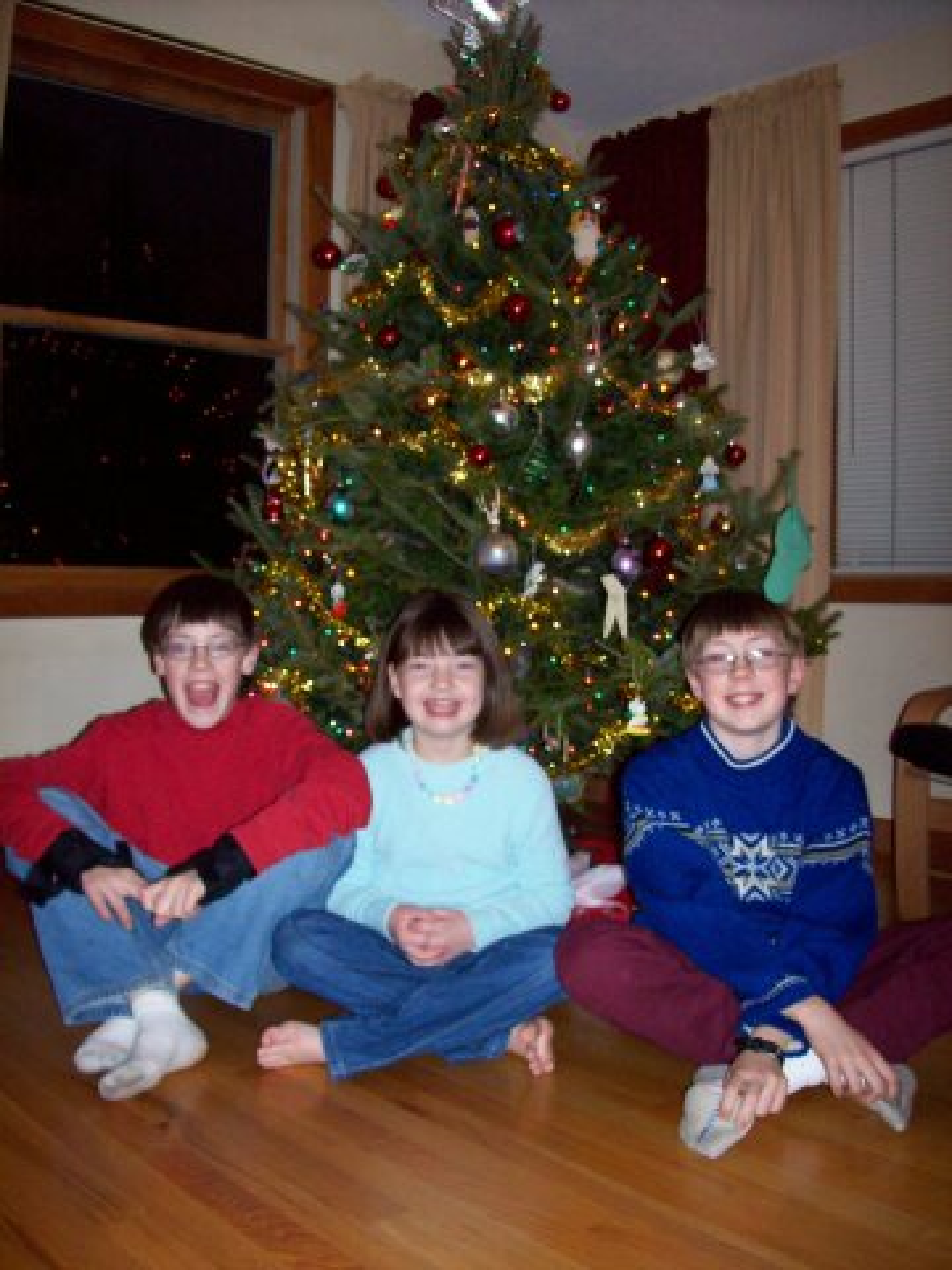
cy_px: 635
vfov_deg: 51.4
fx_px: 1320
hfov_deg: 39.7
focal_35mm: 36
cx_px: 476
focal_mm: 6
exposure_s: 1/64
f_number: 2.7
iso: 140
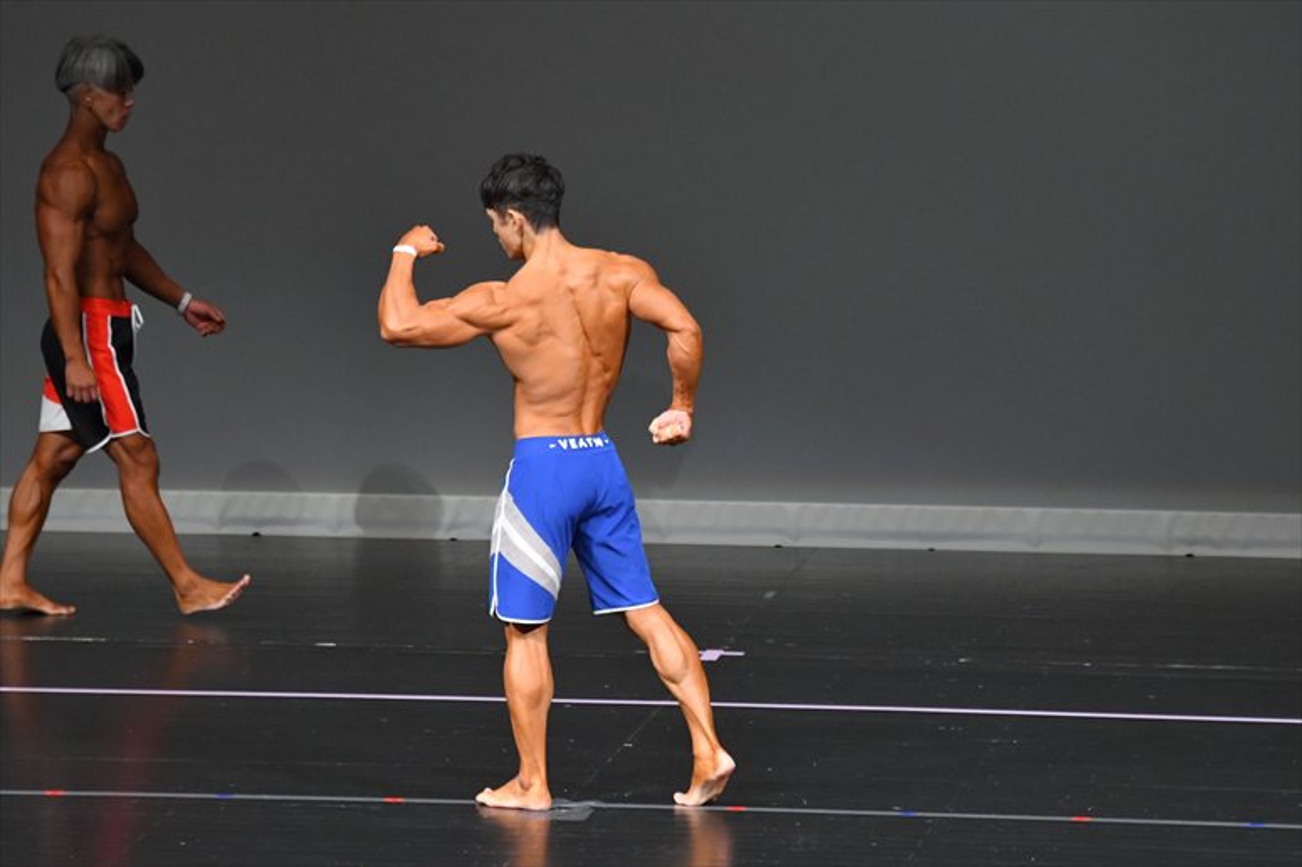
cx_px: 651
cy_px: 434
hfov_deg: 6.5
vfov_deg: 4.4
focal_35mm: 315
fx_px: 11387
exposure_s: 1/400
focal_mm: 210
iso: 4000
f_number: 5.6
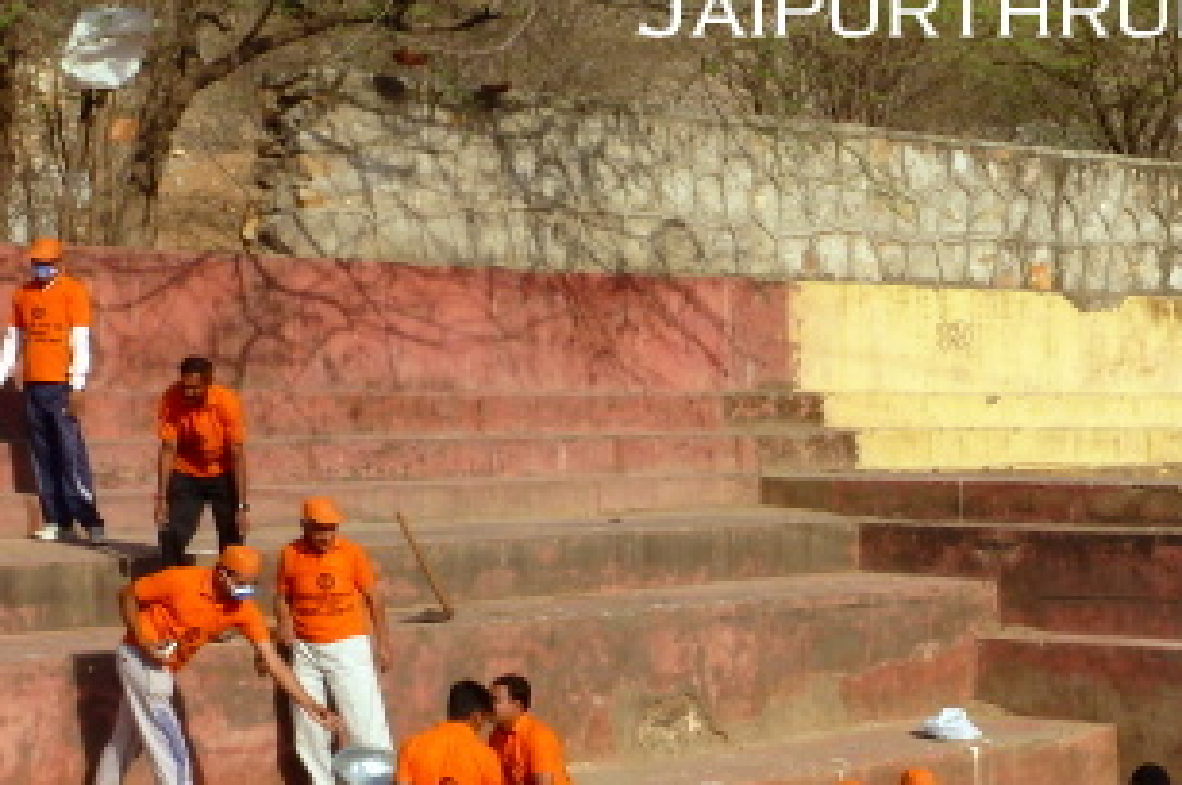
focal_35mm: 89
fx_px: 2919
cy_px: 847
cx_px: 1009
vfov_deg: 15.0
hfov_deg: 22.5
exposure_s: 1/500
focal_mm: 7.4
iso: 100
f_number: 5
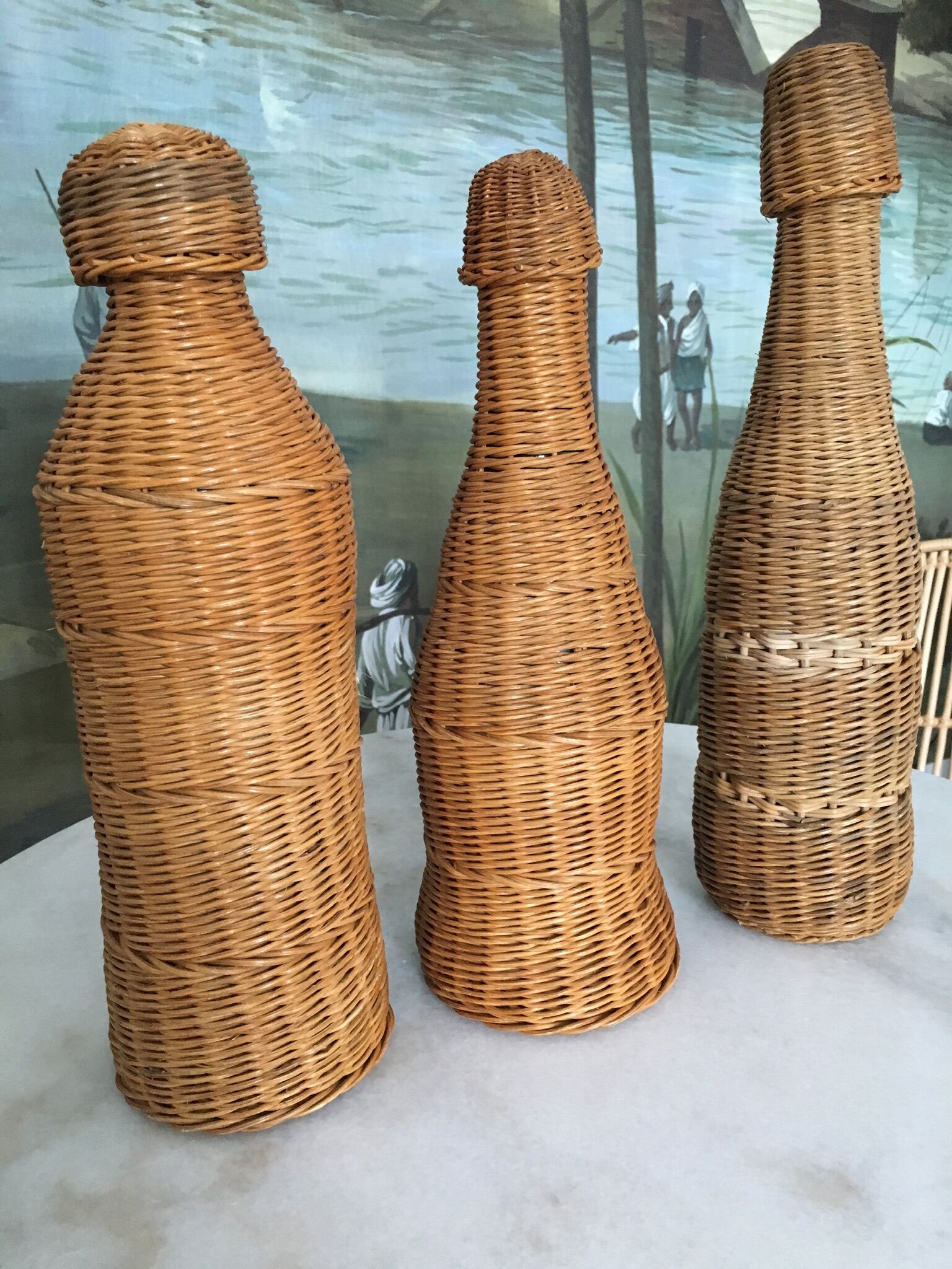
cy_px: 634
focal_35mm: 29
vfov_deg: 61.7
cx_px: 476
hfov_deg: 48.2
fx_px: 1063
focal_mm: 4.15
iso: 200
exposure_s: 1/25
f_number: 2.2
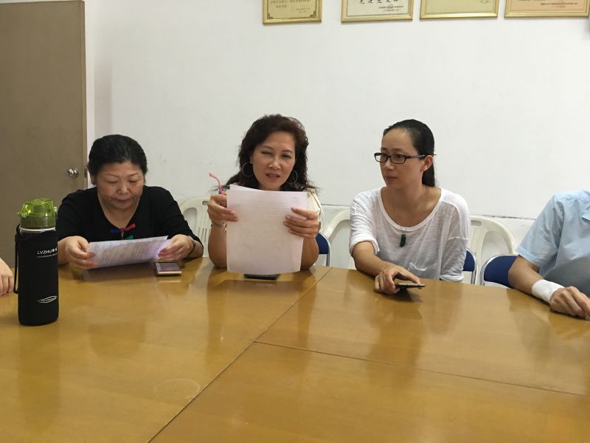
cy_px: 222
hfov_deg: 61.7
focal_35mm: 29
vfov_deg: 48.2
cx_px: 295
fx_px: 494
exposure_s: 1/17
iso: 100
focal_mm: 4.15
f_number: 2.2
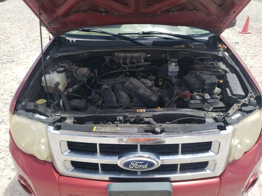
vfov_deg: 51.4
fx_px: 204
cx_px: 136
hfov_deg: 65.3
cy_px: 96
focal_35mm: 27
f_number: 1.5
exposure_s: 1/2000
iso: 50
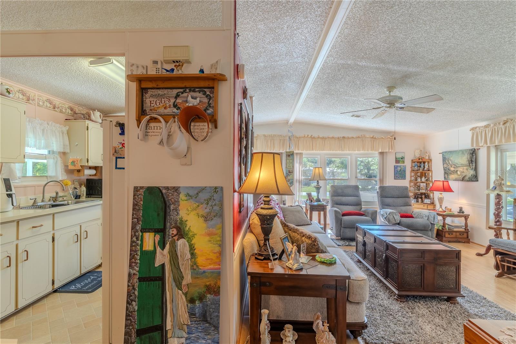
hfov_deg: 93.3
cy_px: 172
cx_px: 258
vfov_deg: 70.4
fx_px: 244
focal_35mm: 17
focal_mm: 17
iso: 100
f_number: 8
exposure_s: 1/40
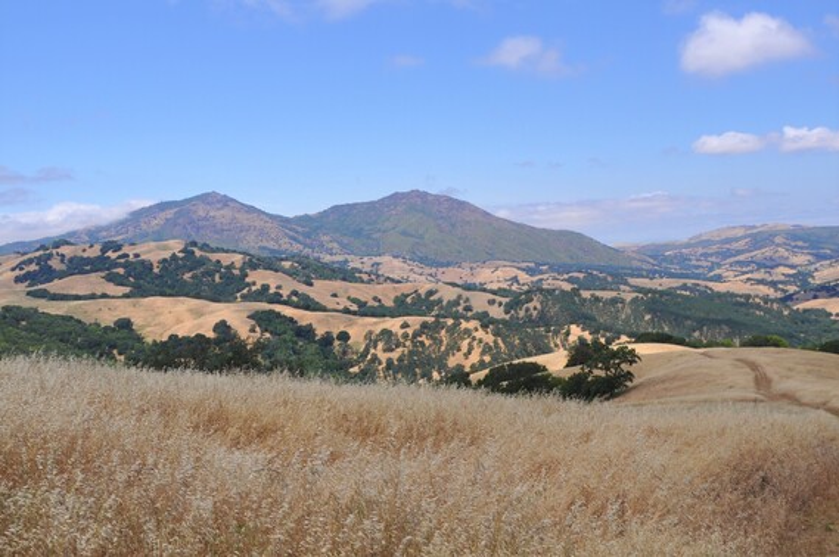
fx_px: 629
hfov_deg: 67.4
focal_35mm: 27
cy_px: 278
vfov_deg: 47.8
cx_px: 420
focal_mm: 18
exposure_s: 1/400
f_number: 10
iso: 200
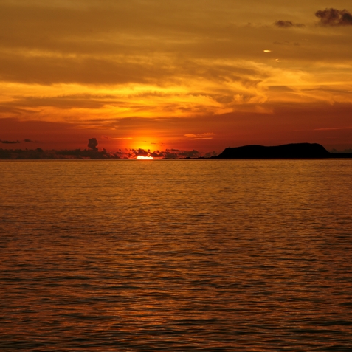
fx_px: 1772
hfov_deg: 11.3
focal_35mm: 154
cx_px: 177
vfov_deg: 11.3
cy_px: 102
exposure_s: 1/200
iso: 200
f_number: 9
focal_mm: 80
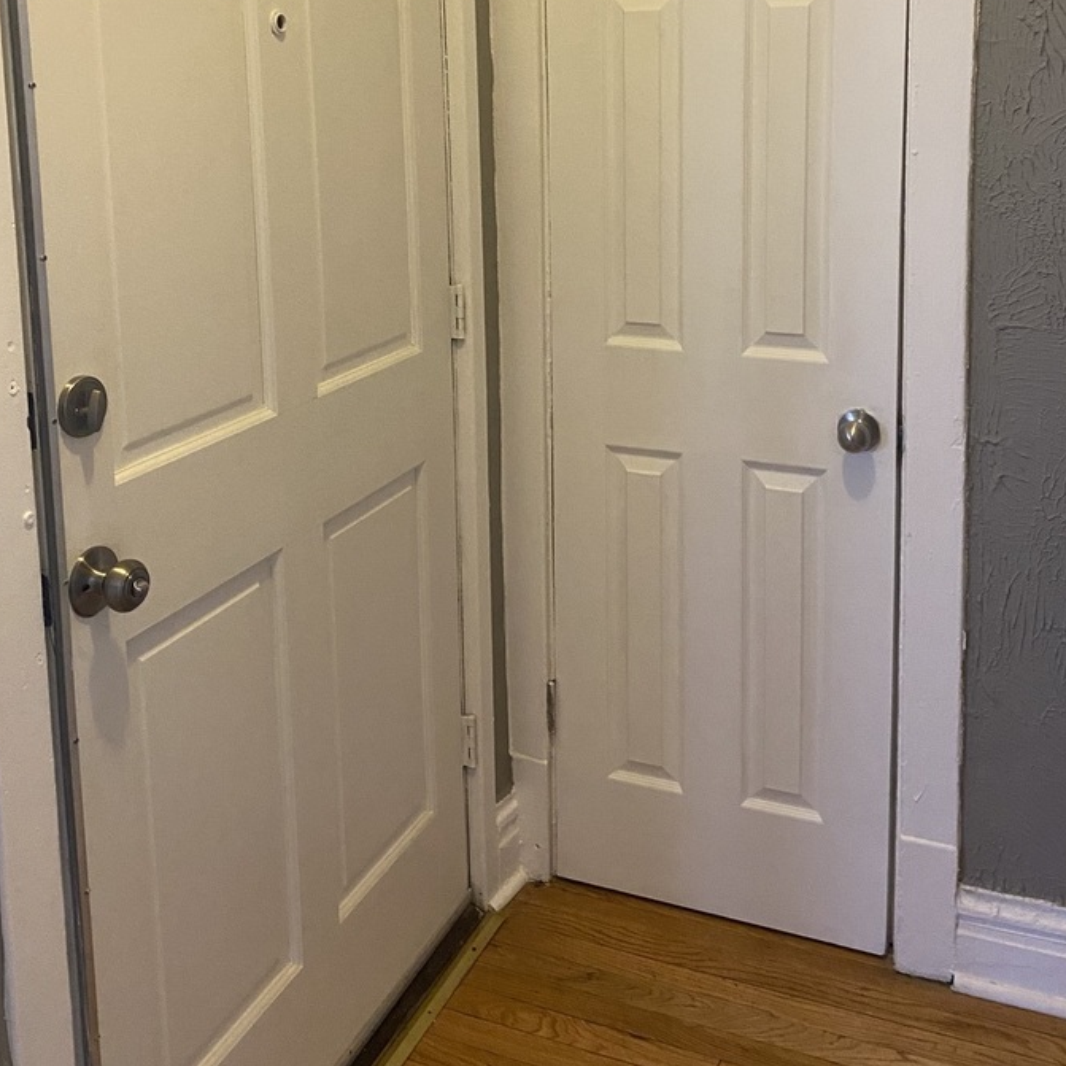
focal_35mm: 37
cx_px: 621
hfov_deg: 44.8
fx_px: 1289
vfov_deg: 43.3
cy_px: 249
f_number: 1.8
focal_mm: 4.25
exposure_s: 1/60
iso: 400
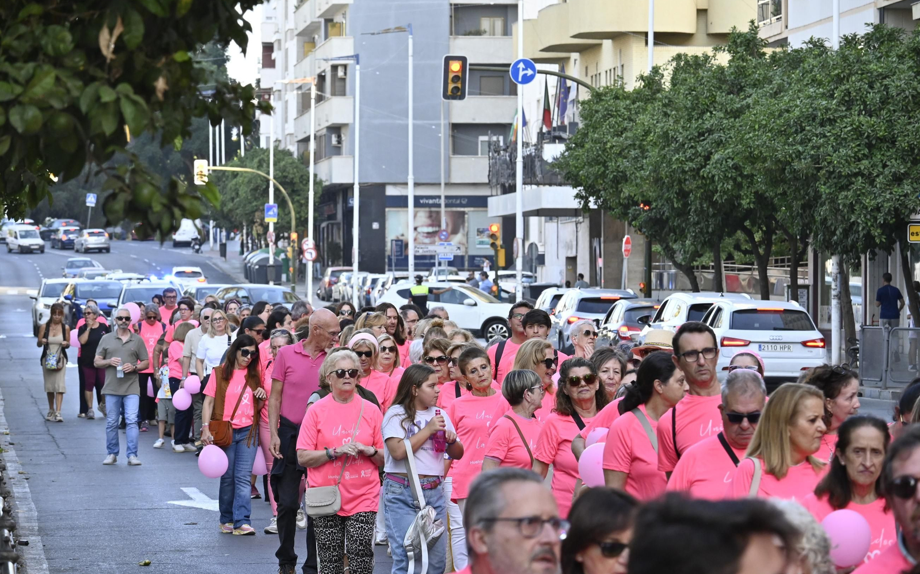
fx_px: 4988
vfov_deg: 6.6
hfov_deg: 10.5
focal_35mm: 199
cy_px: 296
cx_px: 460
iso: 1000
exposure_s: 1/250
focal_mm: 130
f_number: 9
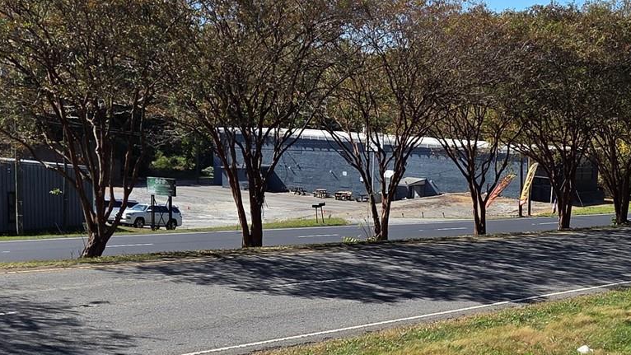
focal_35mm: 67
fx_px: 1121
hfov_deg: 30.6
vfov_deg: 17.9
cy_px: 276
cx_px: 511
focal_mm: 5.4
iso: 80
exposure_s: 1/4365
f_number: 1.8
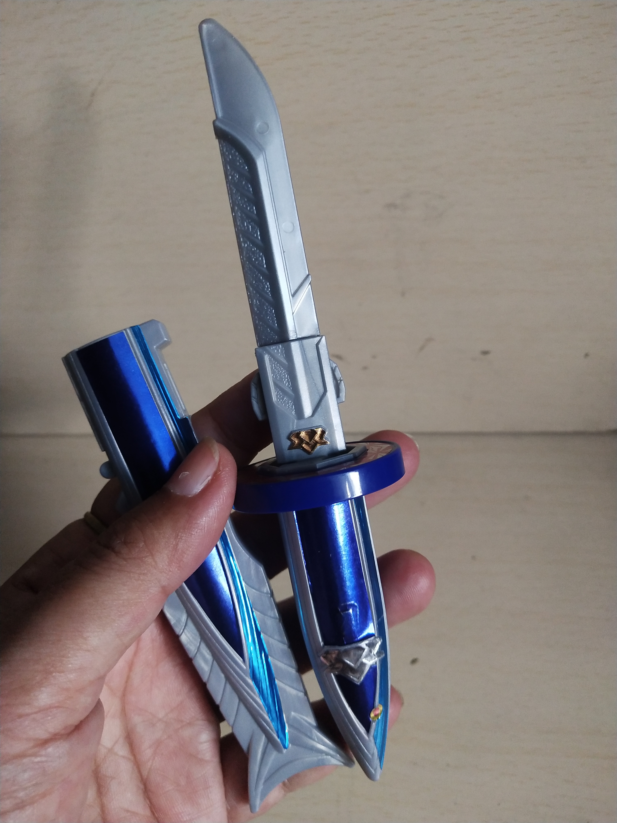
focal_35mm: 30
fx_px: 713
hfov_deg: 46.8
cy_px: 412
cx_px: 308
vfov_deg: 60.0
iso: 310
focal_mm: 3.95
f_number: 1.8
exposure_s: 1/50
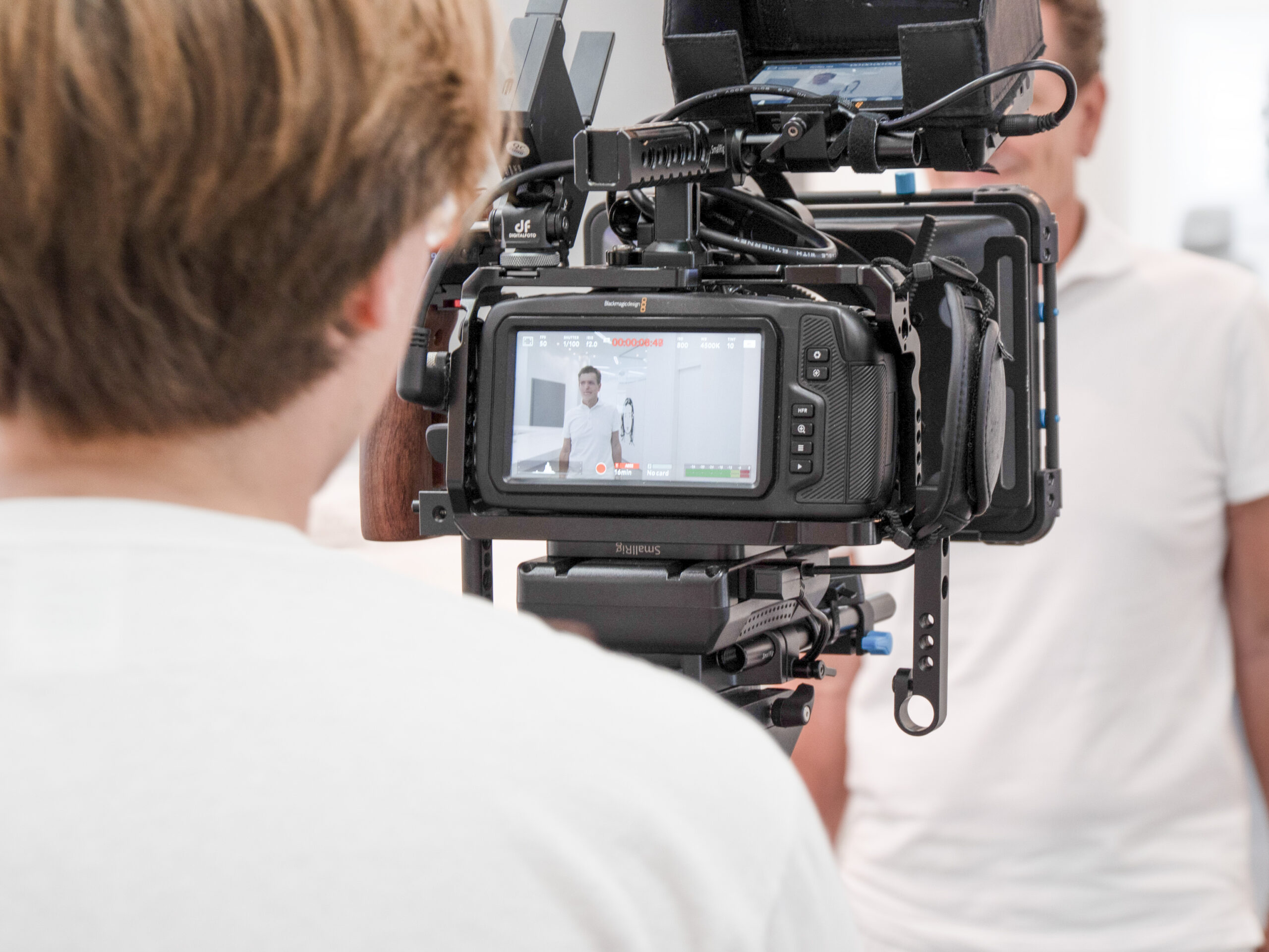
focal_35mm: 110
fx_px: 4033
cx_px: 634
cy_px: 476
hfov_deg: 17.9
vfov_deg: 13.5
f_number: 5.1
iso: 400
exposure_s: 1/20
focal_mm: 55
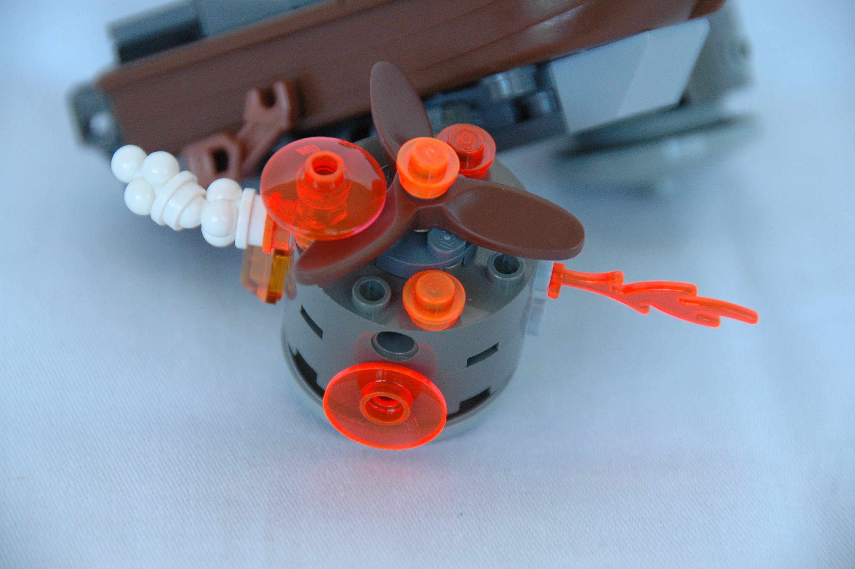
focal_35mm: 300
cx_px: 428
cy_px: 284
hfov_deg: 6.9
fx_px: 7119
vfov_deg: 4.6
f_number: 5.6
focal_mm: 200
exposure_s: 1/50
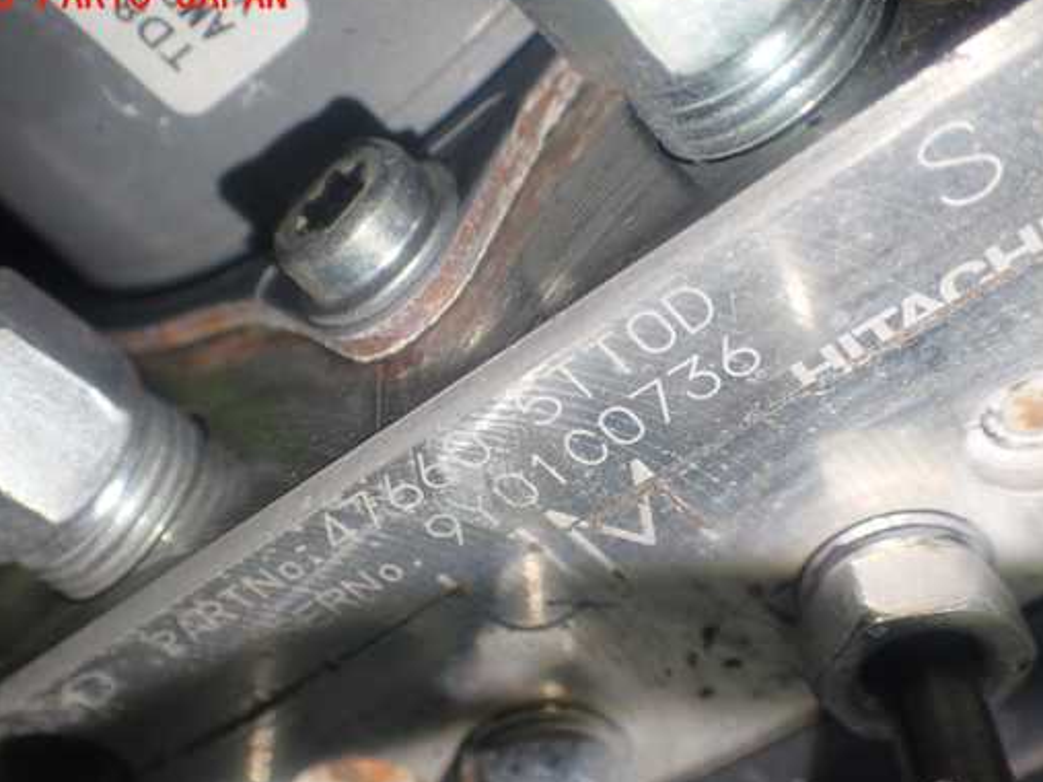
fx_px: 1356
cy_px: 432
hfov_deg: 42.1
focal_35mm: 45
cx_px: 531
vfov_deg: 32.1
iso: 200
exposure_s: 1/50
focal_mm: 6.83
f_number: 2.7
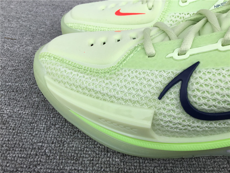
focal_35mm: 31
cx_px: 115
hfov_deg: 58.4
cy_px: 86
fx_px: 206
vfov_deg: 45.4
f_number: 2.4
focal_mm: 3.3
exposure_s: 1/1116
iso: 25
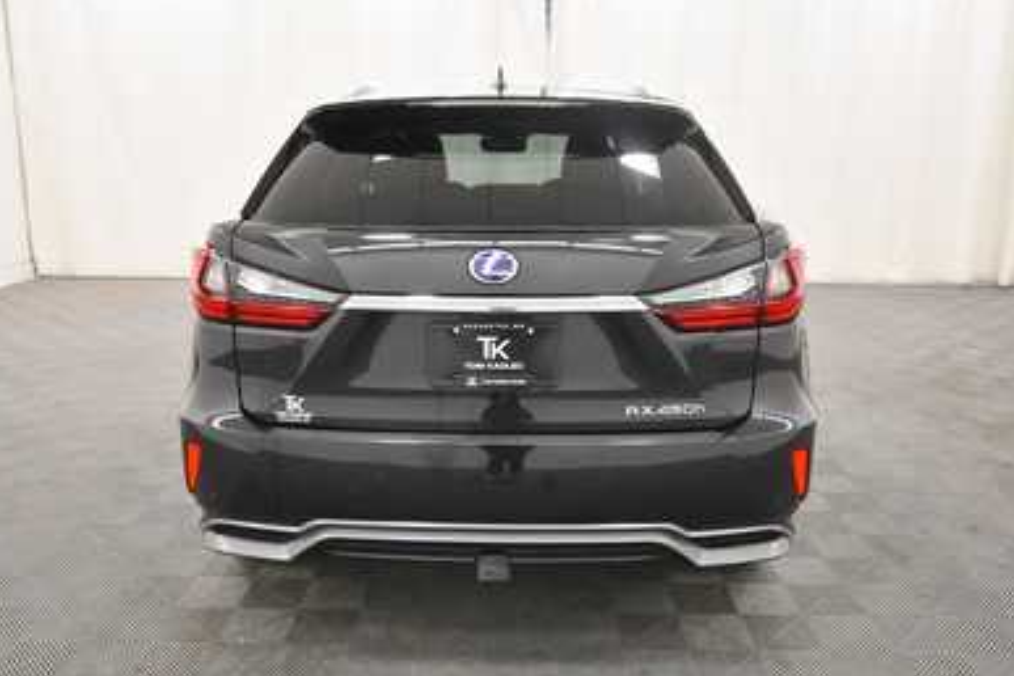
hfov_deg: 60.3
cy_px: 339
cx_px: 495
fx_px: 873
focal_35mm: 31
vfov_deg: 42.3
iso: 1600
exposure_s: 1/125
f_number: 5.6
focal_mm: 20
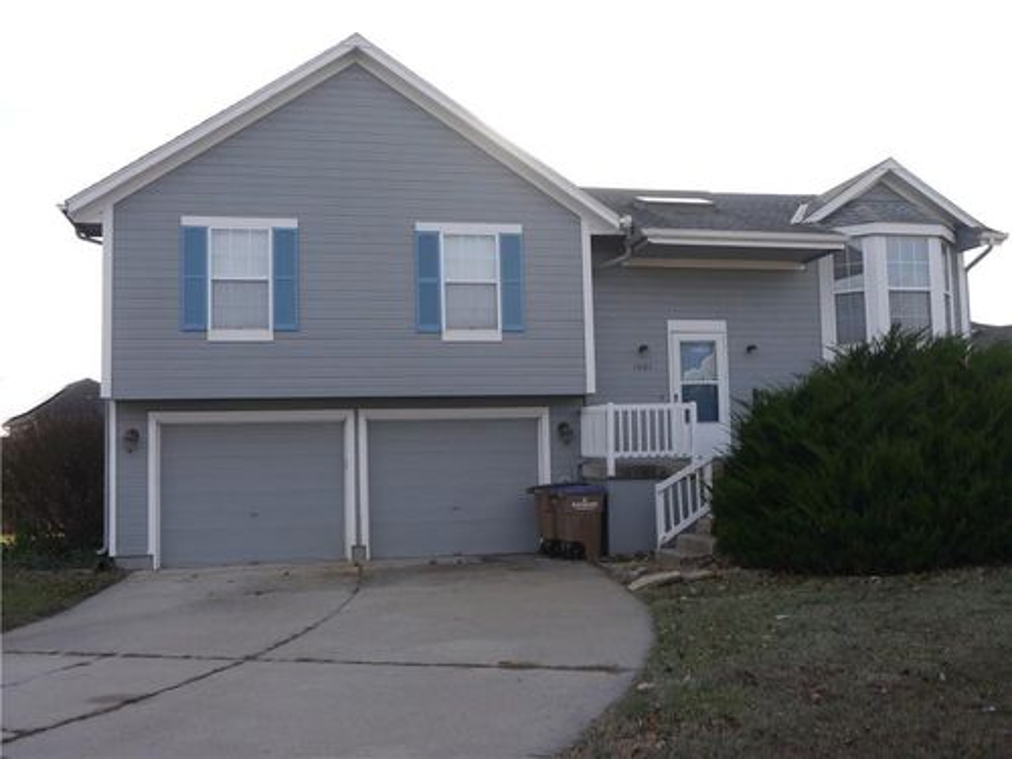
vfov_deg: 41.8
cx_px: 506
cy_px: 380
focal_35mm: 34
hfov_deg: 54.0
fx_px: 994
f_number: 6.3
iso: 160
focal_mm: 17
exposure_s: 1/250
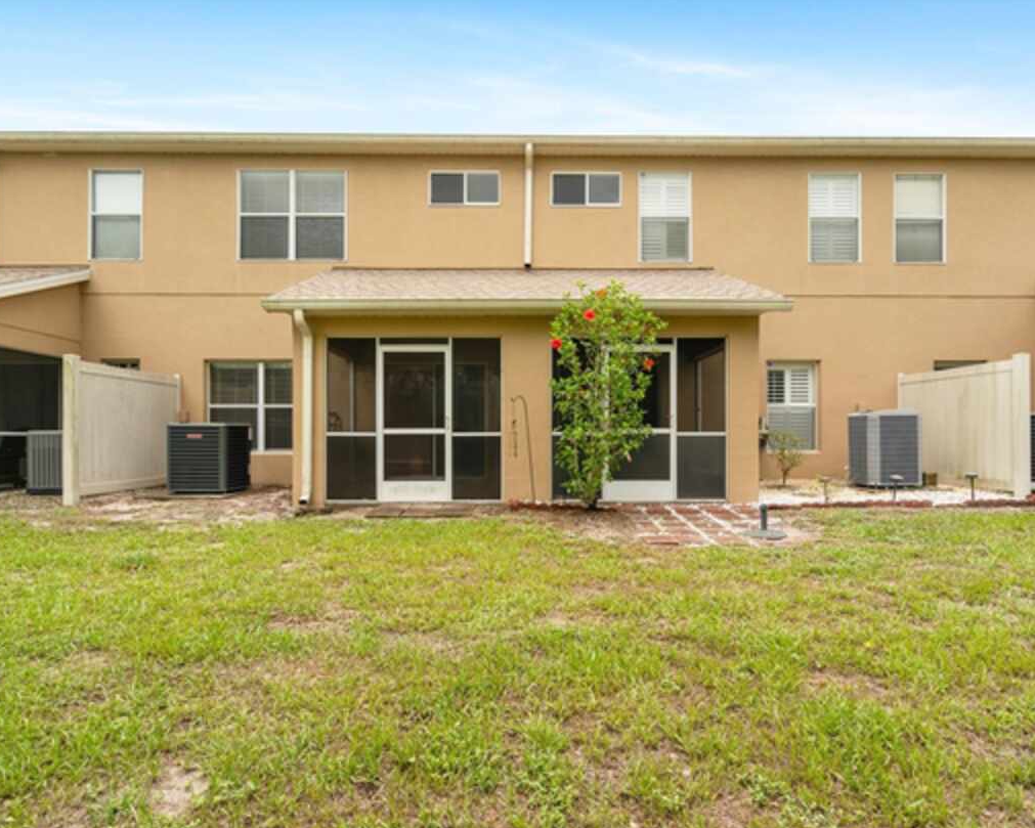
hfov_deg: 83.3
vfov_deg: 70.8
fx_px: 582
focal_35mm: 19
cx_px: 529
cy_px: 432
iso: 100
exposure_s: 1/40
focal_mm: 16
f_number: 8
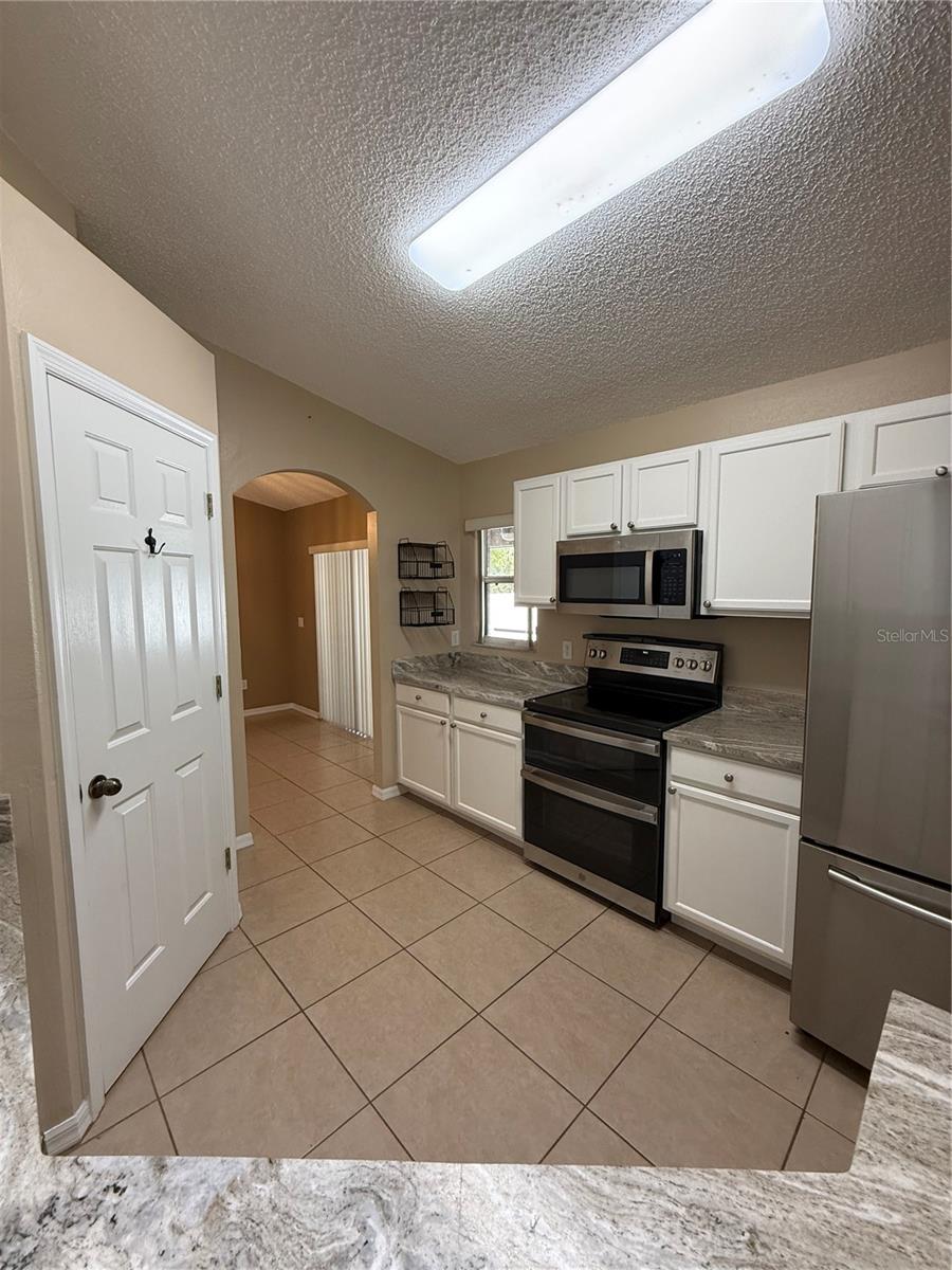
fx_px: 513
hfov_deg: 85.7
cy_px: 635
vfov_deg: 102.1
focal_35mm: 14
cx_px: 476
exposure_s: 1/120
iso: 250
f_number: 2.2
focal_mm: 2.22
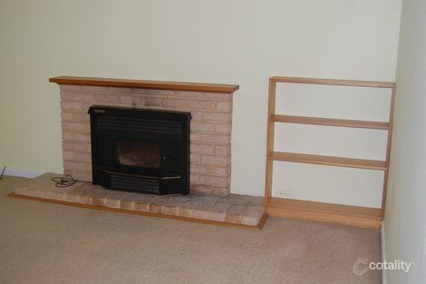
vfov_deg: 29.8
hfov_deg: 43.6
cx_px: 213
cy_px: 142
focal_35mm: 45
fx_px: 532
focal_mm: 30
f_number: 5.6
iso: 200
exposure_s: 1/125
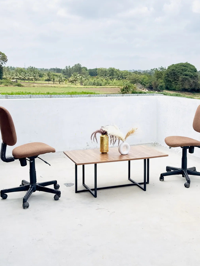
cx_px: 117
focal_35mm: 44
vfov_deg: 42.9
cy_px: 118
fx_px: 339
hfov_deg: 32.8
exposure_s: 1/9434
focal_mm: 6.86
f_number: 1.78
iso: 100
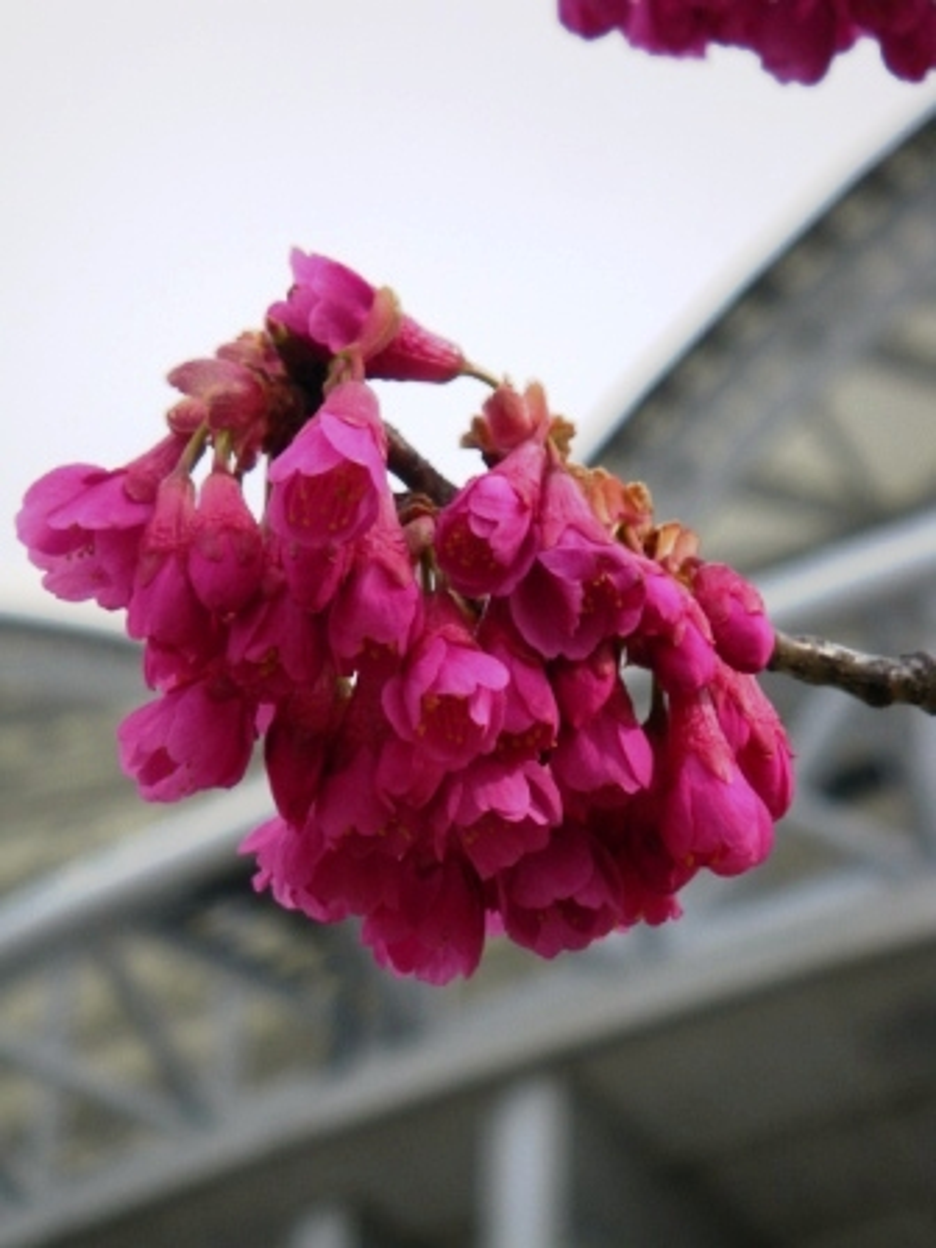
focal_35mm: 140
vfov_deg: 14.1
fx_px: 5047
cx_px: 468
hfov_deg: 10.6
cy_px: 624
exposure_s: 1/250
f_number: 5.5
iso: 64
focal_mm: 25
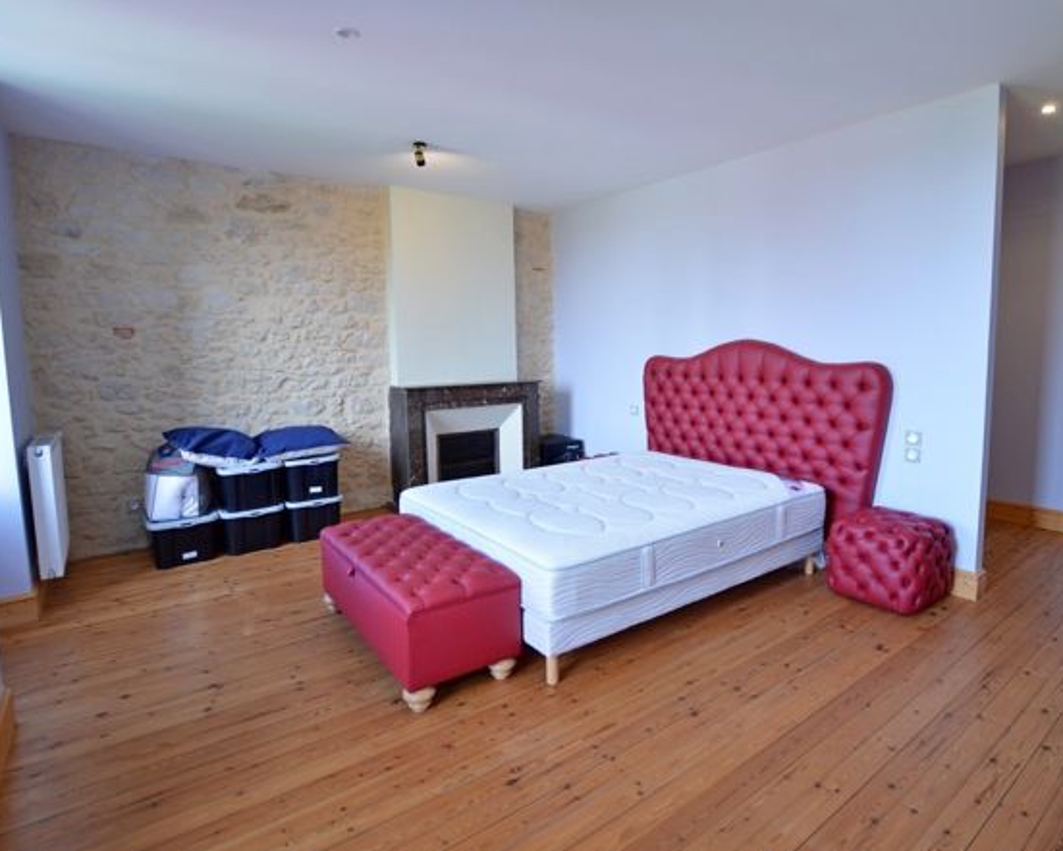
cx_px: 595
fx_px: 566
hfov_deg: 86.0
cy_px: 405
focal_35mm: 18
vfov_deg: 73.8
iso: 400
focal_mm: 10
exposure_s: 1/60
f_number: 3.5
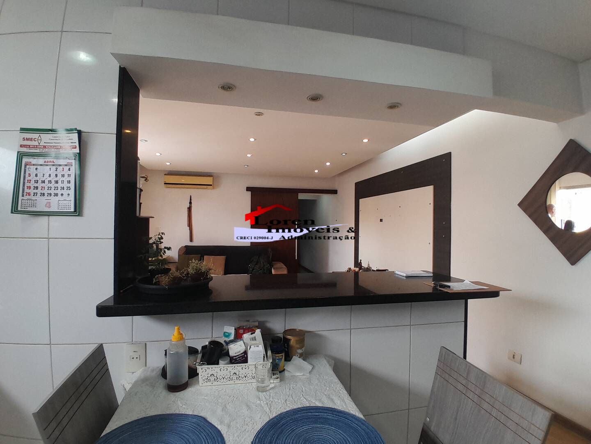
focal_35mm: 17
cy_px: 222
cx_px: 296
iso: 40
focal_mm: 1.46
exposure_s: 1/40
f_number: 2.2
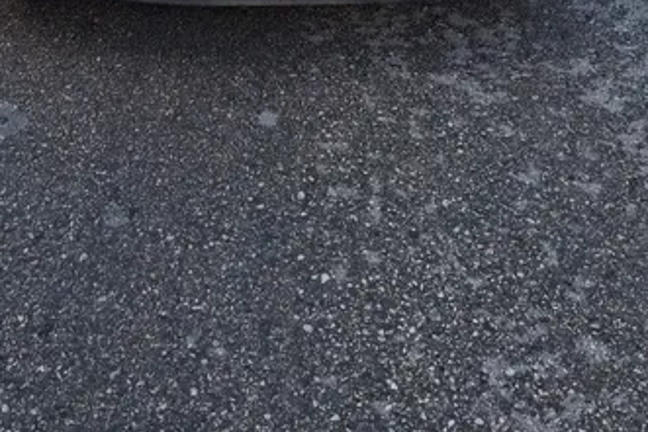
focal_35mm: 61
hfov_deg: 32.7
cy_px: -233
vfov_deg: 19.2
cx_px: 241
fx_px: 1098
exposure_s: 1/455
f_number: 1.8
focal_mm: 4
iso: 20
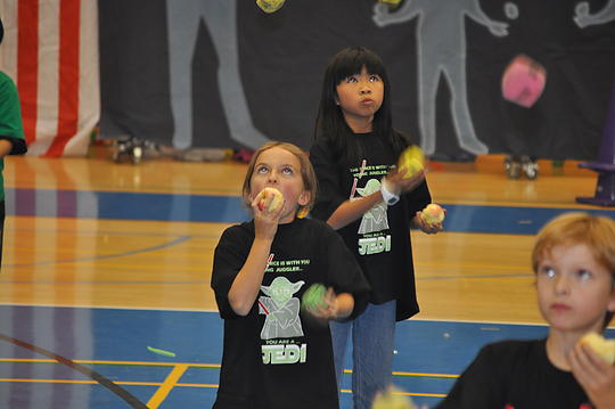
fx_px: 3840
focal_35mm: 225
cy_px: 204
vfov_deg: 6.1
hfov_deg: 9.2
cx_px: 308
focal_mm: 150
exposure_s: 1/60
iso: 800
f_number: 5
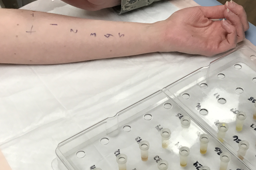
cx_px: 174
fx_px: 405
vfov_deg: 23.4
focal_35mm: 57
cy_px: 138
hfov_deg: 34.7
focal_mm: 3.99
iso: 40
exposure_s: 1/120
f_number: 1.8
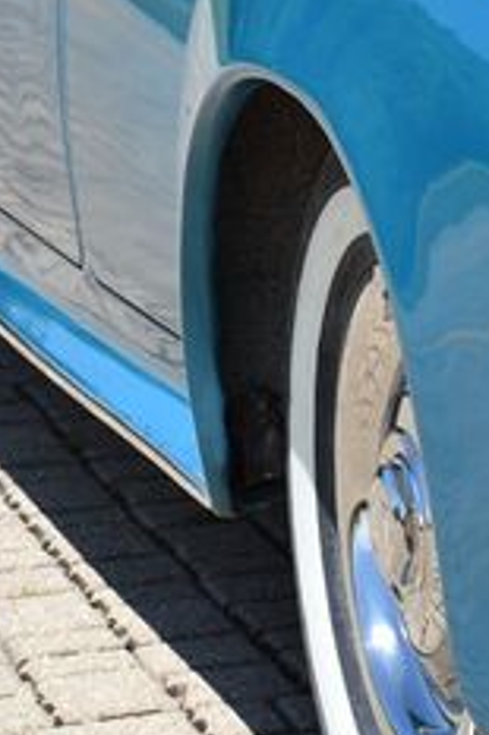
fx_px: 4040
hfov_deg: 6.9
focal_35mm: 198
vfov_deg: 10.4
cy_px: 240
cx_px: 423
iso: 160
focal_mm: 48
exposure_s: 1/500
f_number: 8
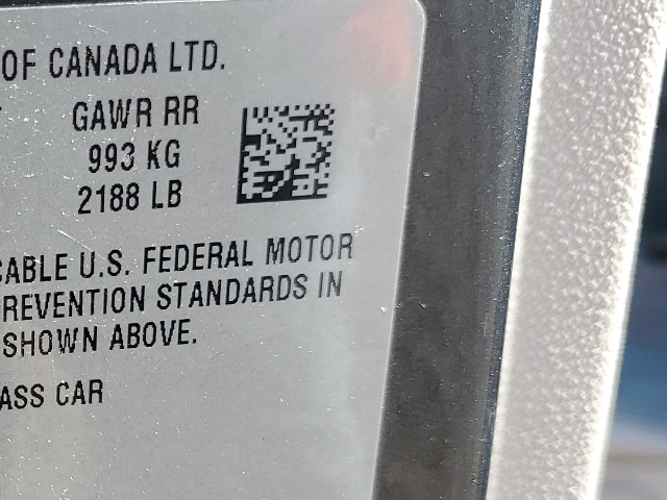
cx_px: -82
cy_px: 460
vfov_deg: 22.0
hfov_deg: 27.1
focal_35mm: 65
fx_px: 1252
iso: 50
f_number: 1.5
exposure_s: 1/526
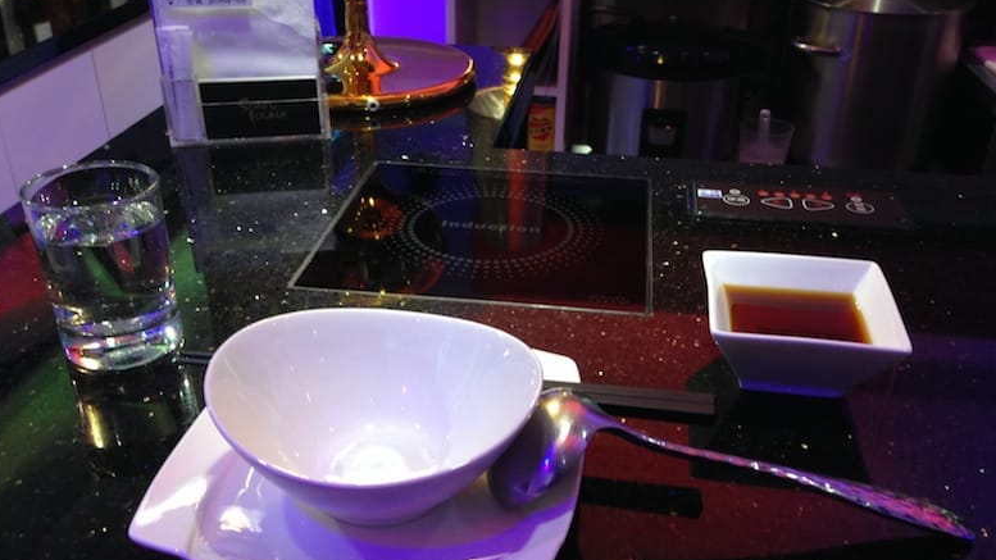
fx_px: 977
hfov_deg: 54.0
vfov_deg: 31.9
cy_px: 328
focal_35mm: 37
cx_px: 504
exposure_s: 1/20
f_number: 2.4
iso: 125
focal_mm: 4.12
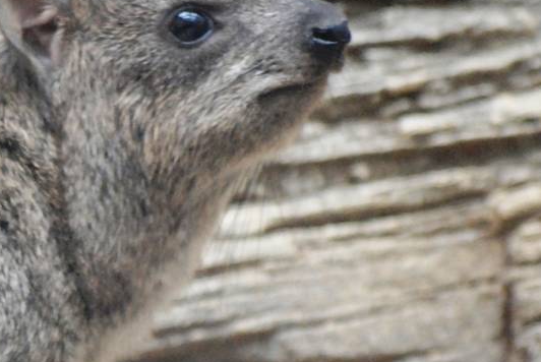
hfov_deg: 2.1
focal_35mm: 992
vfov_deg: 1.4
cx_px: -31
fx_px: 14924
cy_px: 277
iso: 1600
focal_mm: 220
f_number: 5
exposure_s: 1/160
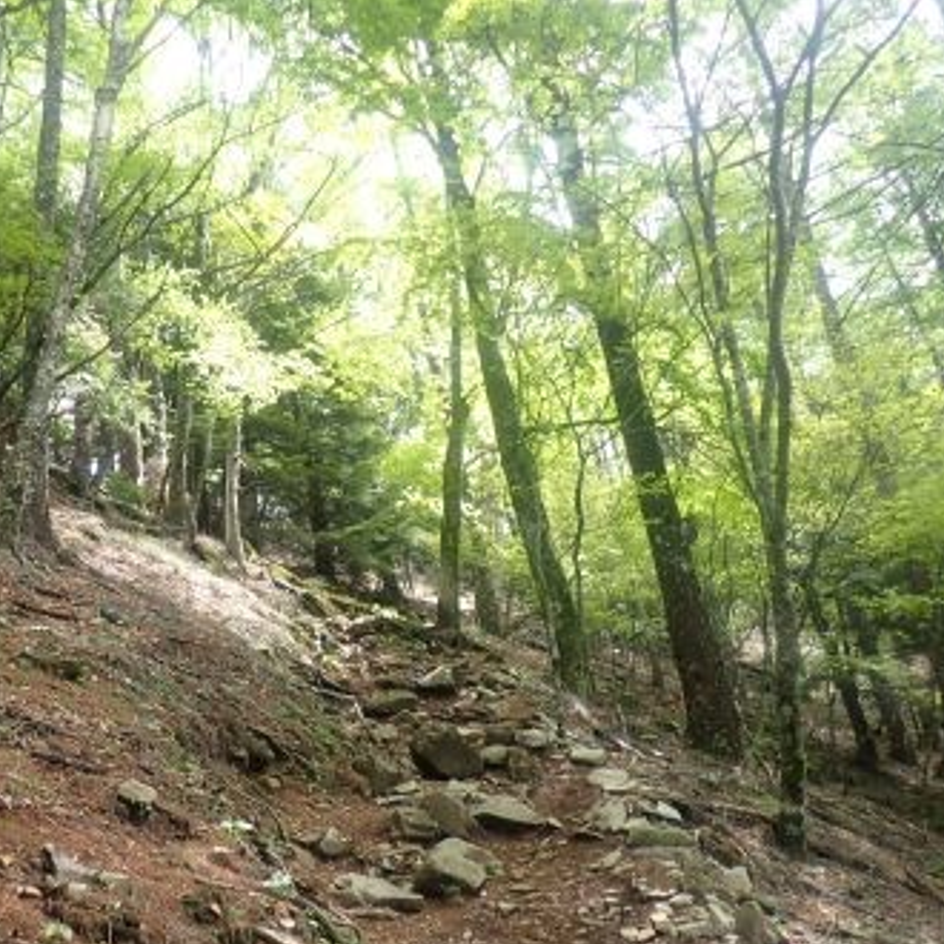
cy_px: 475
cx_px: 349
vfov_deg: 54.0
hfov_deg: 53.4
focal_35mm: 30
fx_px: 926
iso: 100
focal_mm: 4.5
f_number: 2
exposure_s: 1/200
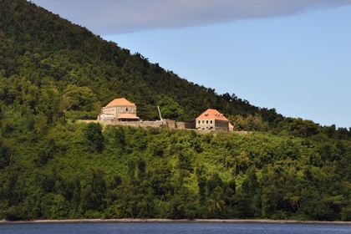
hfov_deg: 10.3
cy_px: 117
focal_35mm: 200
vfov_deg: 6.9
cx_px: 176
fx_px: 1950
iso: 200
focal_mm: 200
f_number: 8
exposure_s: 1/800
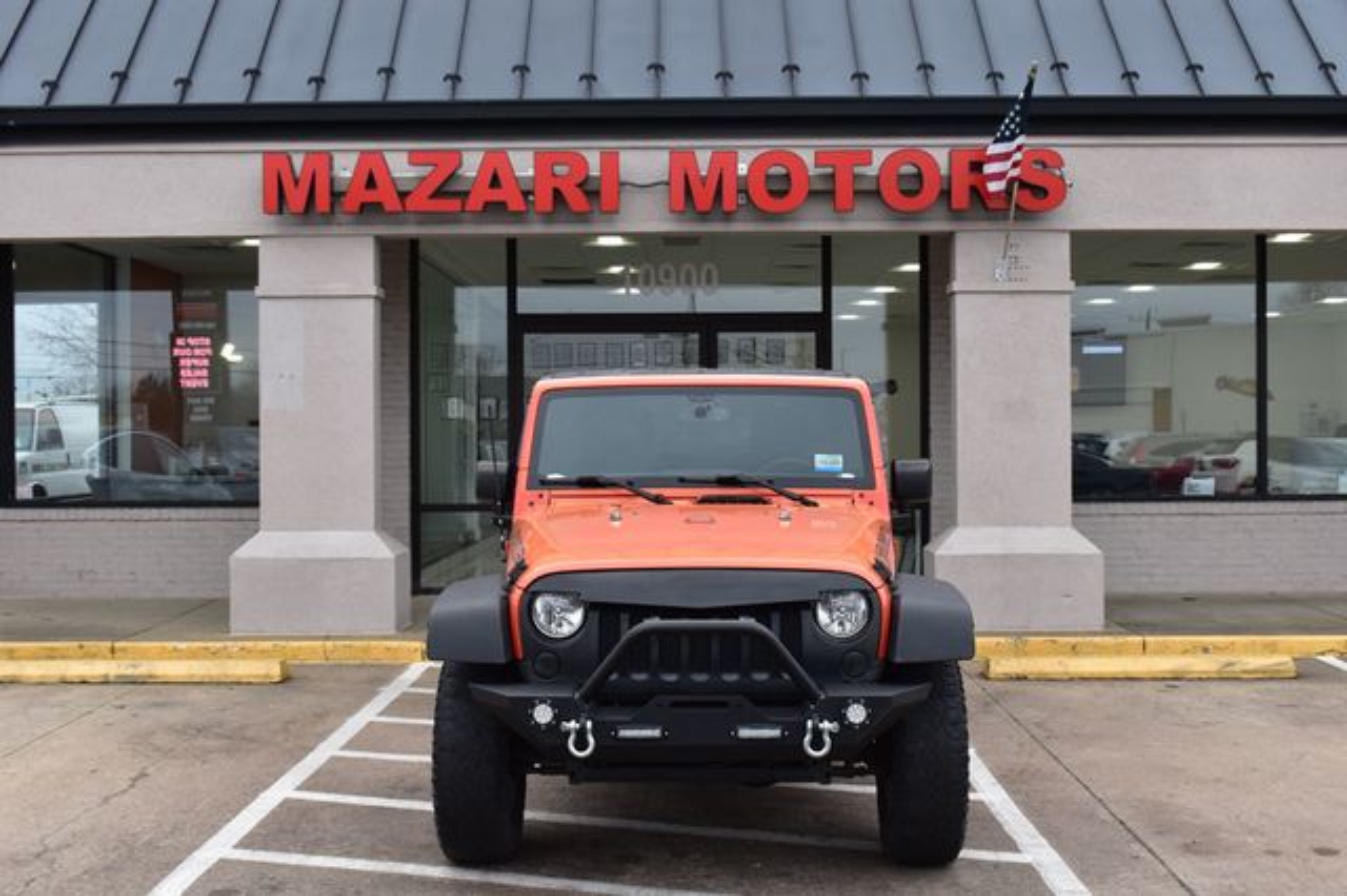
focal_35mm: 44
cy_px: 448
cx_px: 674
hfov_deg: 45.0
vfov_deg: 30.8
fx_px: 1627
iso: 400
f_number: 9
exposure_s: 1/100
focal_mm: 29
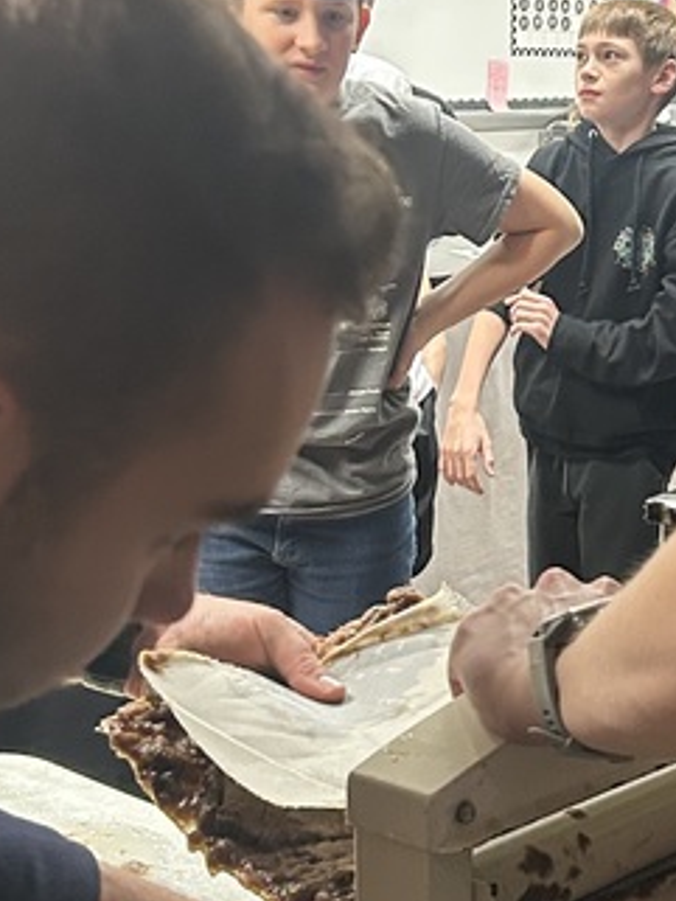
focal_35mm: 83
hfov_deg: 17.3
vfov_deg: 23.5
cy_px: 500
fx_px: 2160
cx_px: 704
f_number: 1.5
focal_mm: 5.7
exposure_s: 1/60
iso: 320
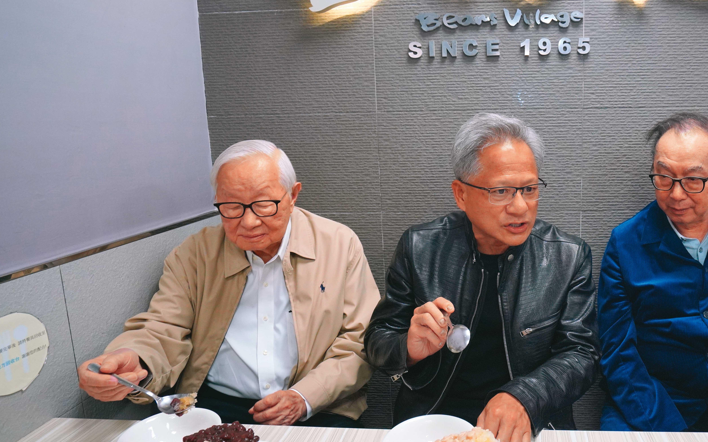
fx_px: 502
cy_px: 213
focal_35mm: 26
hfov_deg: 68.1
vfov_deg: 47.6
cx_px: 482
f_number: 5.6
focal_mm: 16
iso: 1600
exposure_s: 1/160
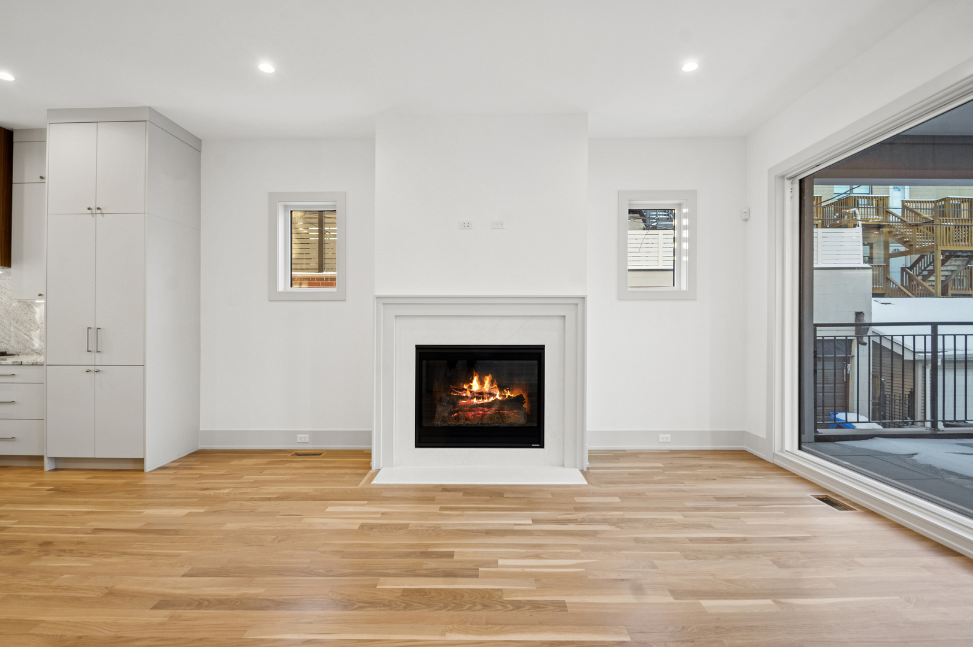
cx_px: 486
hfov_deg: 100.4
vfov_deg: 77.2
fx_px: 405
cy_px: 324
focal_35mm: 15
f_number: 10
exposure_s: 1/8
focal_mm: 10
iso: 200
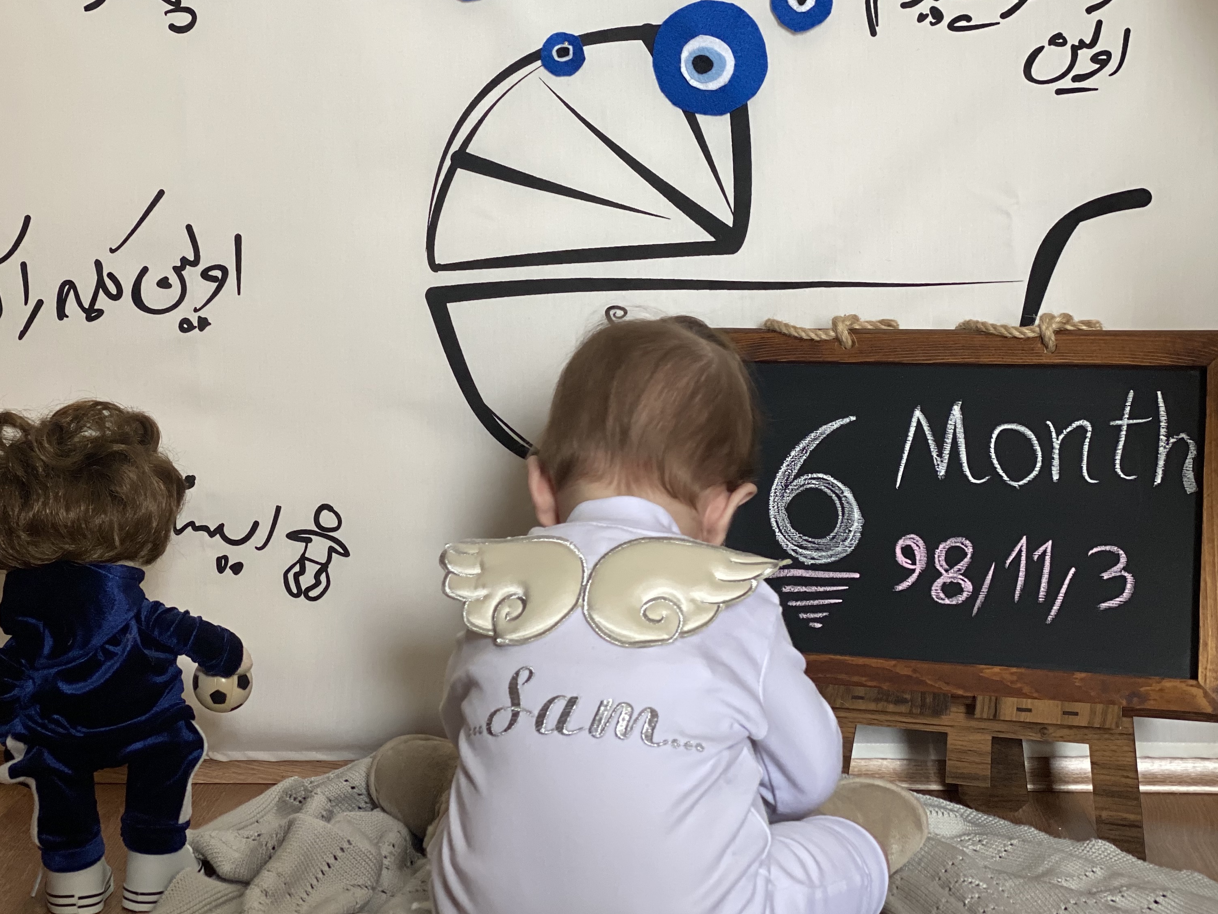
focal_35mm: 70
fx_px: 2463
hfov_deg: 27.6
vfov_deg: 20.9
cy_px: 318
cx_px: 416
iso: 125
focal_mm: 6
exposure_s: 1/100
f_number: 2
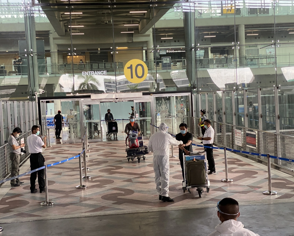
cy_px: 117
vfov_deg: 27.6
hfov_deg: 34.1
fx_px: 479
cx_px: 140
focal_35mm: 55
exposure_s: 1/76
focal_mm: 6
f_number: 2
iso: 160
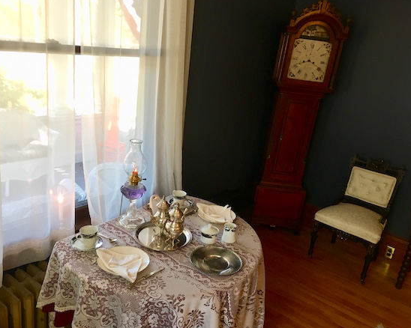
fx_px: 377
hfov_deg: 57.2
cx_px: 195
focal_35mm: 31
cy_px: 165
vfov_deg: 47.1
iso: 80
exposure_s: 1/30
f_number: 2.2
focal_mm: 4.15
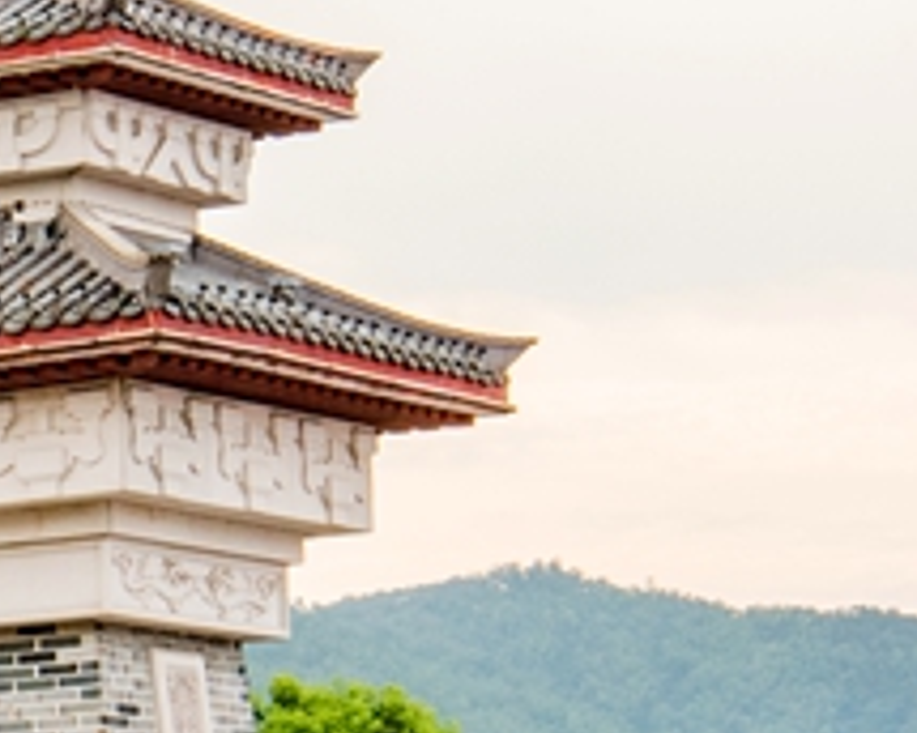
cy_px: 424
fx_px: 5754
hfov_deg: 8.8
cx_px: -597
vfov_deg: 7.3
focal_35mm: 212
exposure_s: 1/160
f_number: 14
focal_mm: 45
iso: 640
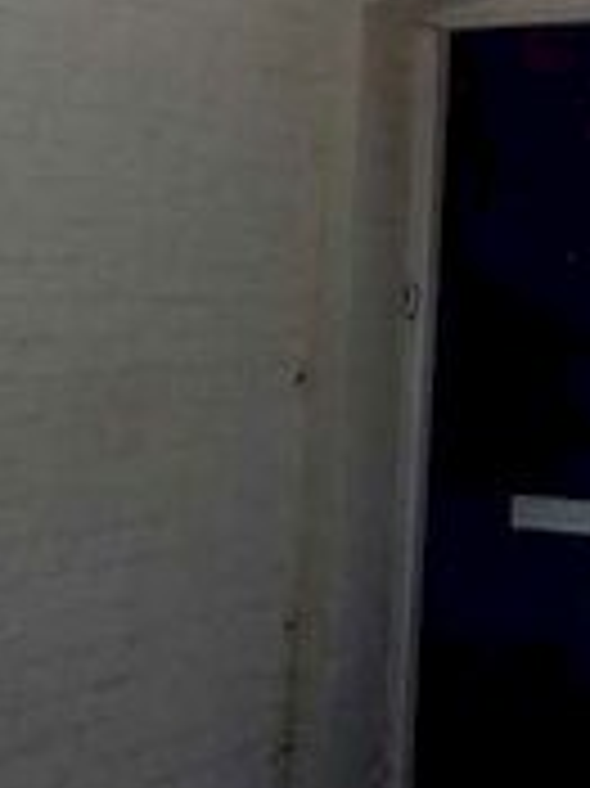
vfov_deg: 27.9
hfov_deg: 20.8
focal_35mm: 66
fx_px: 1502
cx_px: 698
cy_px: 25
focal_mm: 4
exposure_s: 1/640
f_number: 3.1
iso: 100
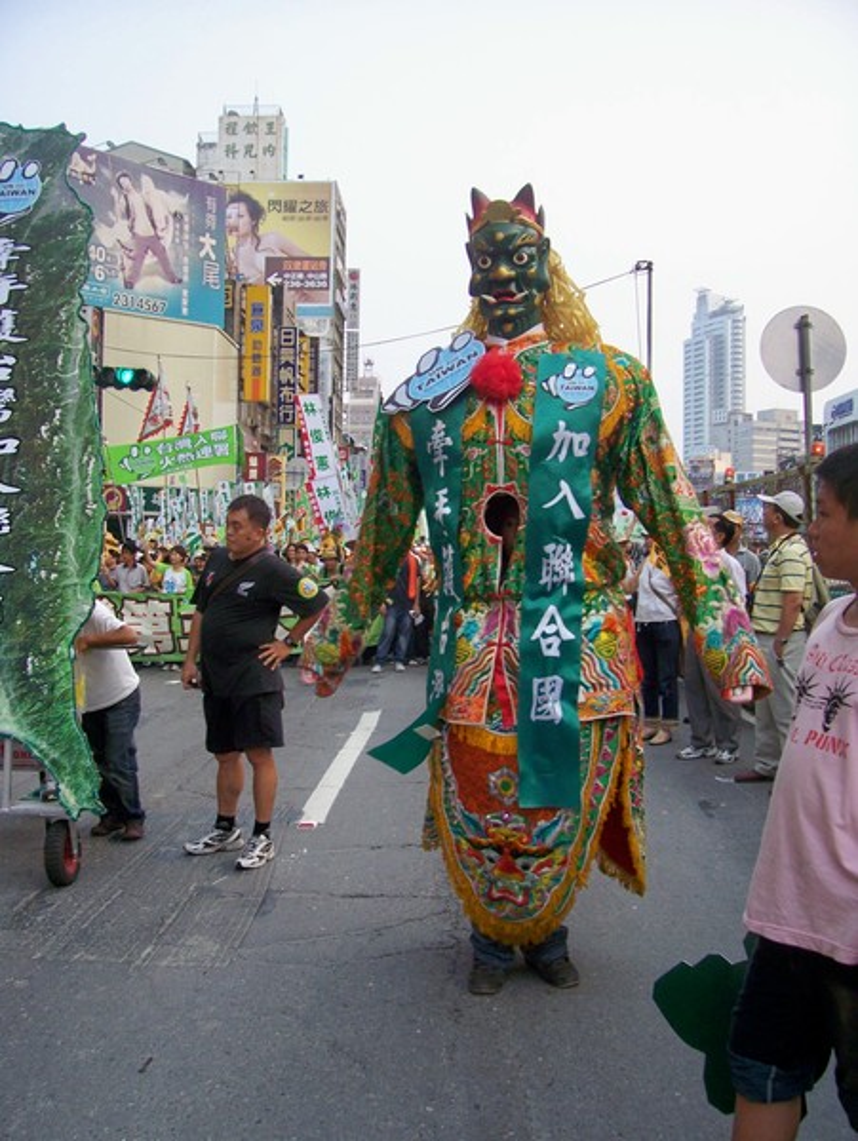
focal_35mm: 34
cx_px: 429
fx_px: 1122
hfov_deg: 41.8
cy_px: 570
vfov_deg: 53.9
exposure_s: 1/125
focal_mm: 5.6
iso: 80
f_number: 2.7
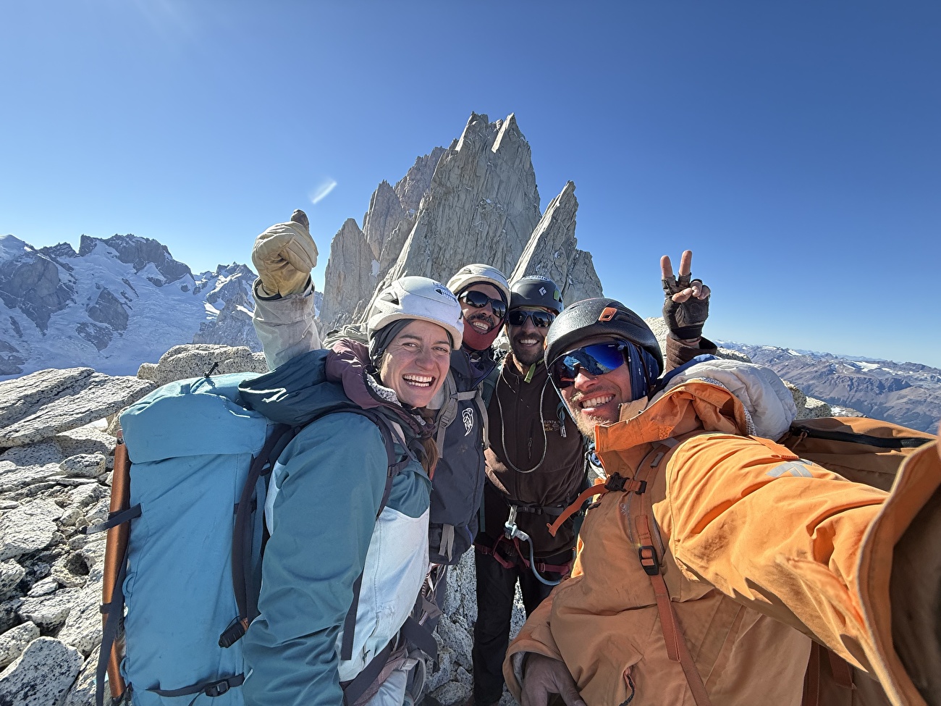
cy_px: 353
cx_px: 470
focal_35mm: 14
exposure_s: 1/709
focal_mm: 2.22
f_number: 2.2
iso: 64
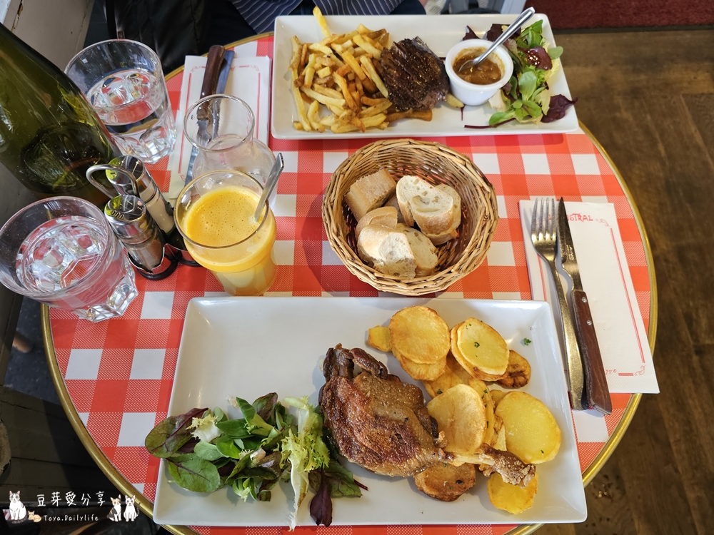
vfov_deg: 58.9
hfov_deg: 73.9
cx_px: 357
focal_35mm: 23
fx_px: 474
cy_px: 268
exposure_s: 1/59
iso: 160
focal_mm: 6.3
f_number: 1.7
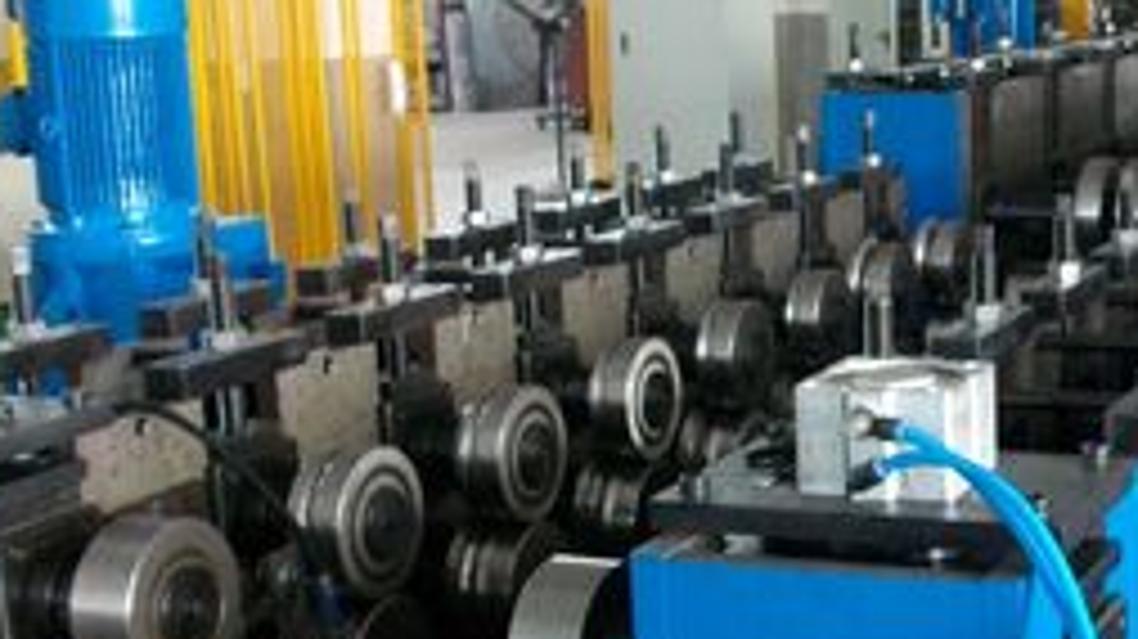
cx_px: 990
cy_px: 470
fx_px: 2081
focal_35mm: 69
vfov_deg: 17.4
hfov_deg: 29.5
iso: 320
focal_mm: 5.7
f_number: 2.9
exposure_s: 1/8
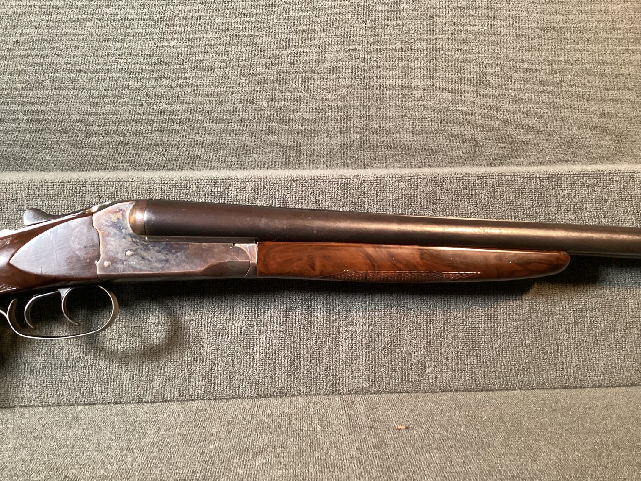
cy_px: 240
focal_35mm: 31
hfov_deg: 58.3
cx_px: 320
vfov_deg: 45.4
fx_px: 574
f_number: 2.4
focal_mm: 3.3
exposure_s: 1/33
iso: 320
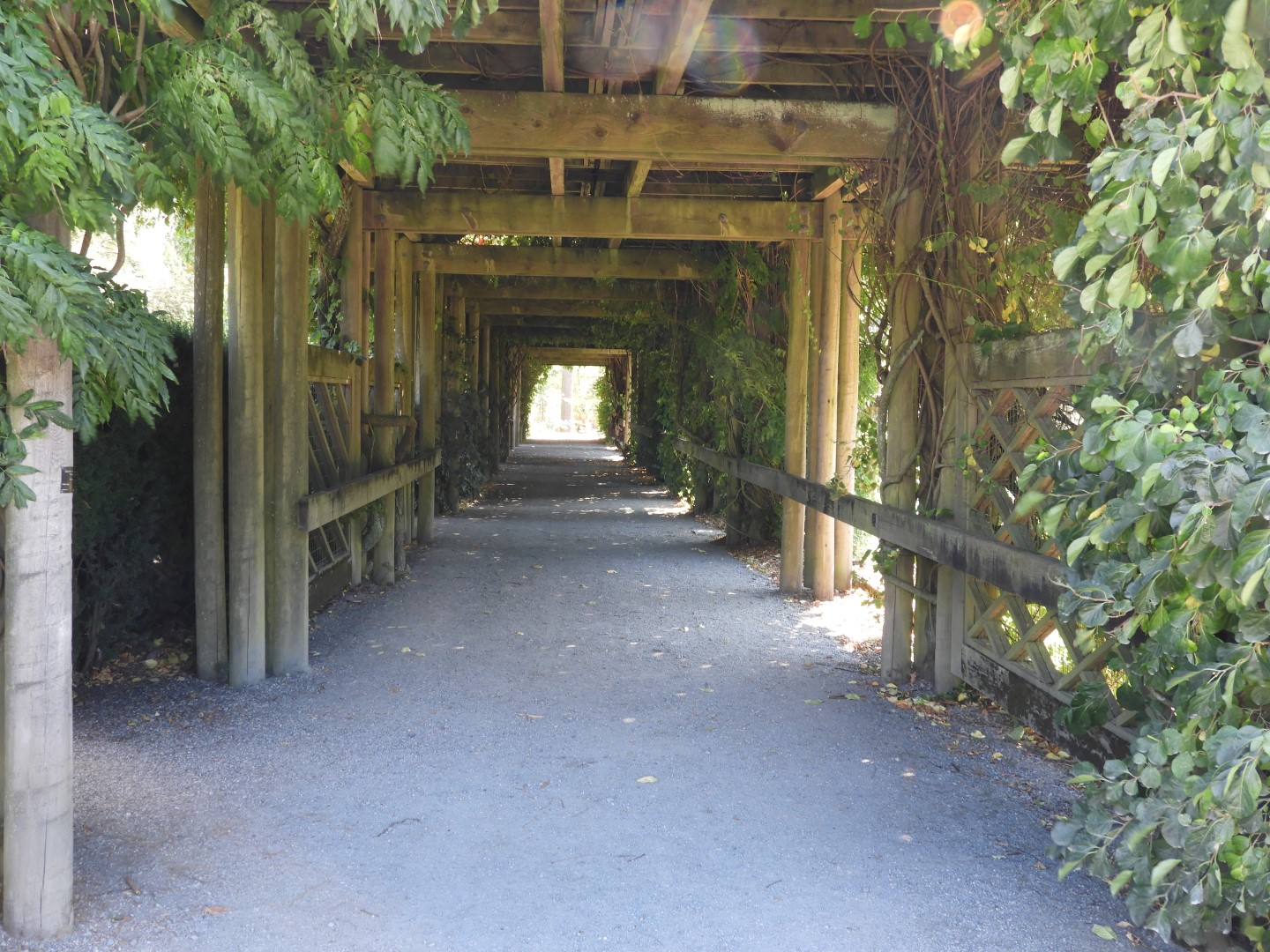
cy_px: 476
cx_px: 635
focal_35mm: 35
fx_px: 1284
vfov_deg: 40.7
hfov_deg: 52.6
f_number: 3.8
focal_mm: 6.3
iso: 100
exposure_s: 1/30
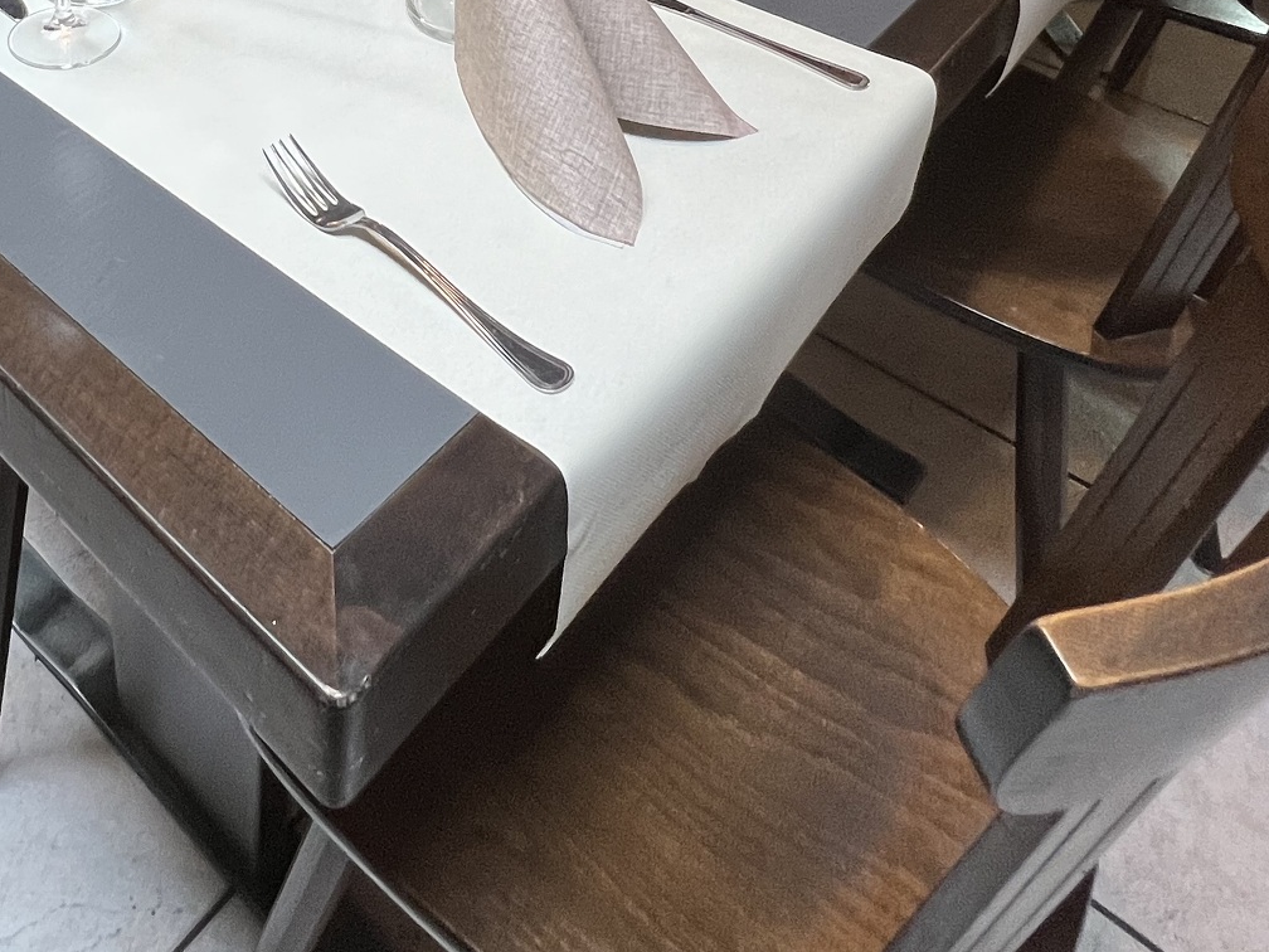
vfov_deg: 33.4
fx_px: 1210
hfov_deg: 52.3
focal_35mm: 33
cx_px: 282
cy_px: -237
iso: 160
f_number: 1.8
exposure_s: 1/100
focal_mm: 1.57
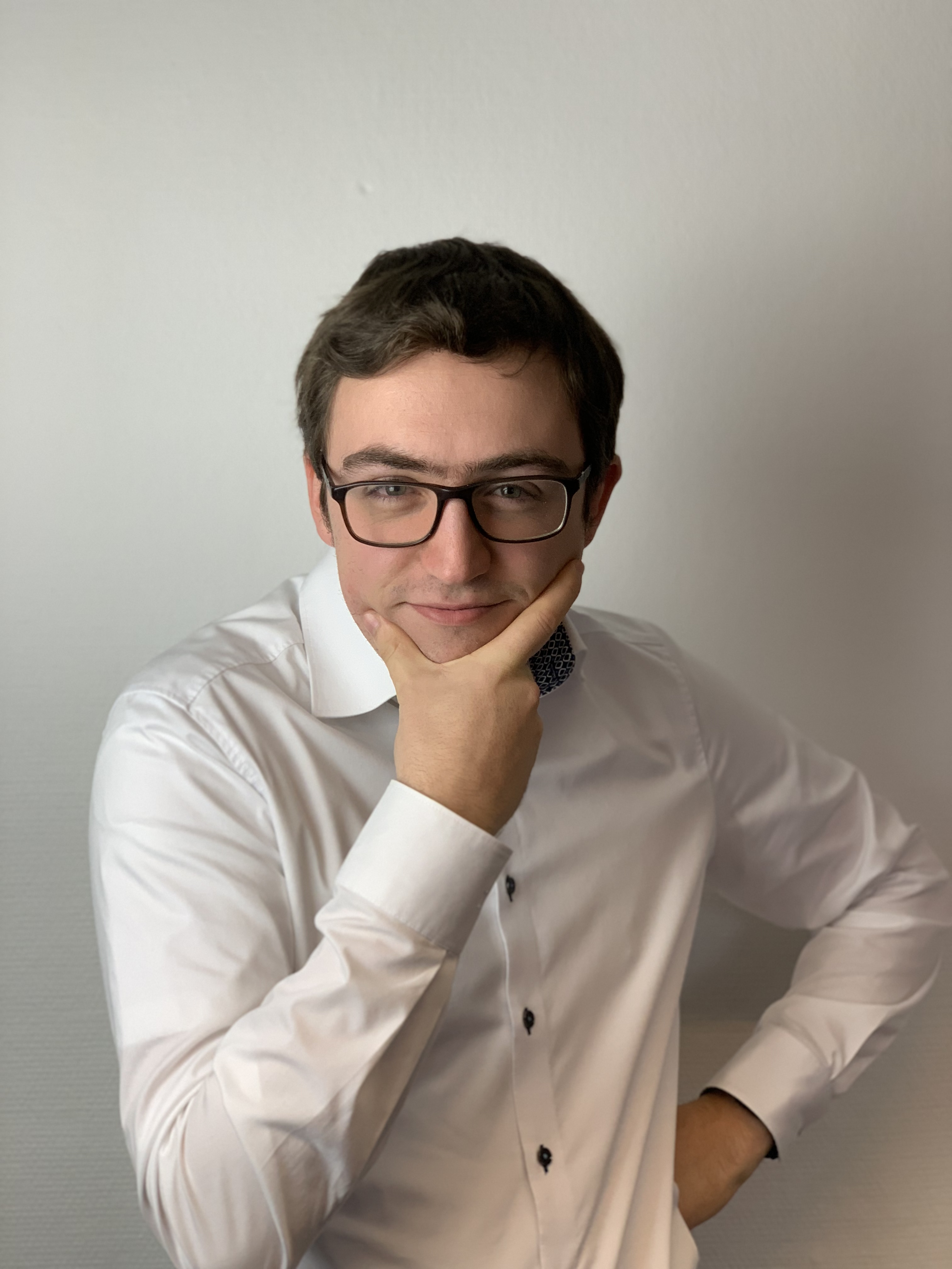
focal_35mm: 52
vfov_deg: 36.8
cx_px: 476
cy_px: 634
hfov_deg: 28.0
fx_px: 1907
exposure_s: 1/100
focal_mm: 6
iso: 100
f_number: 2.4
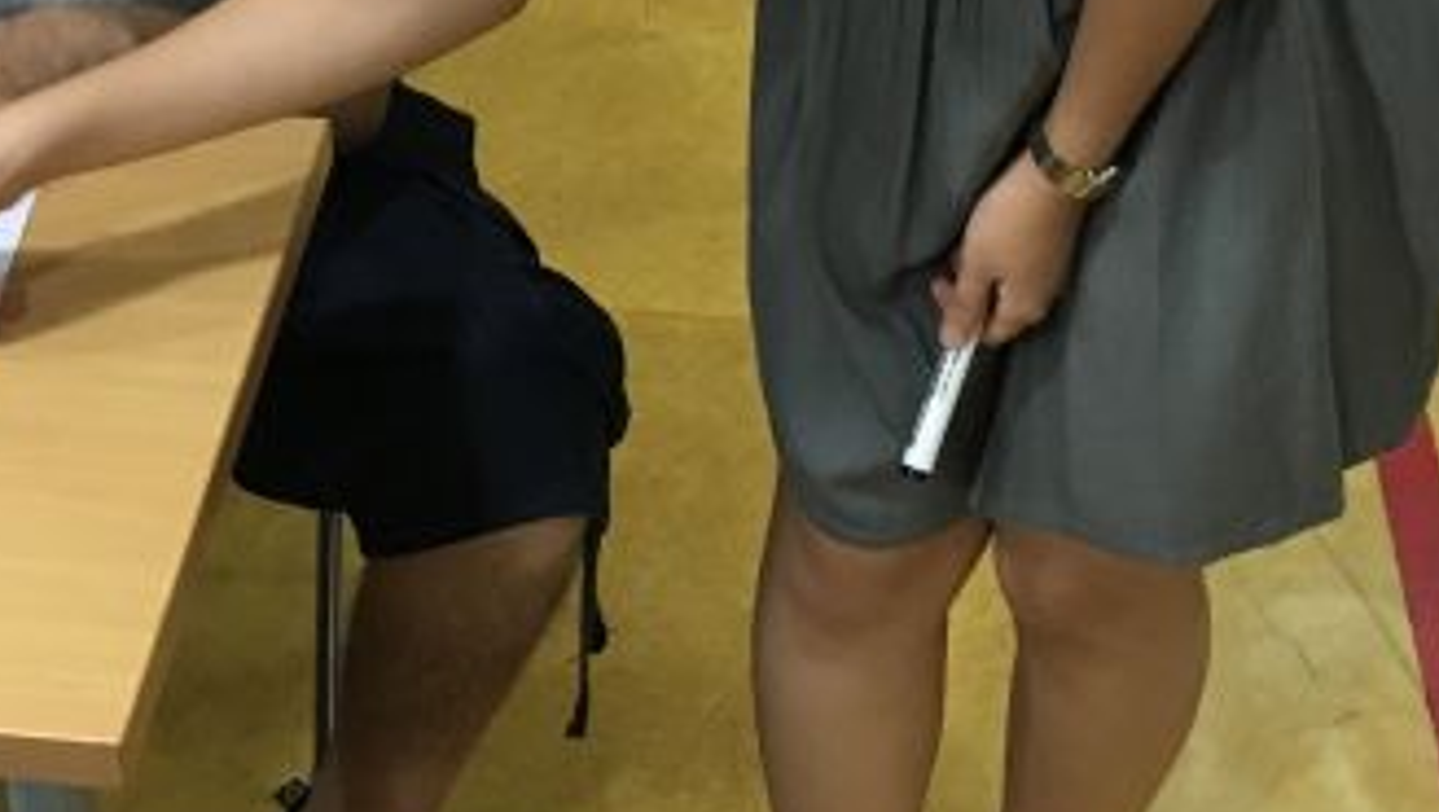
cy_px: 79
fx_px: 2940
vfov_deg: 15.5
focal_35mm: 77
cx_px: 316
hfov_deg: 27.0
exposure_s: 1/33
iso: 250
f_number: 2.2
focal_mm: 4.15
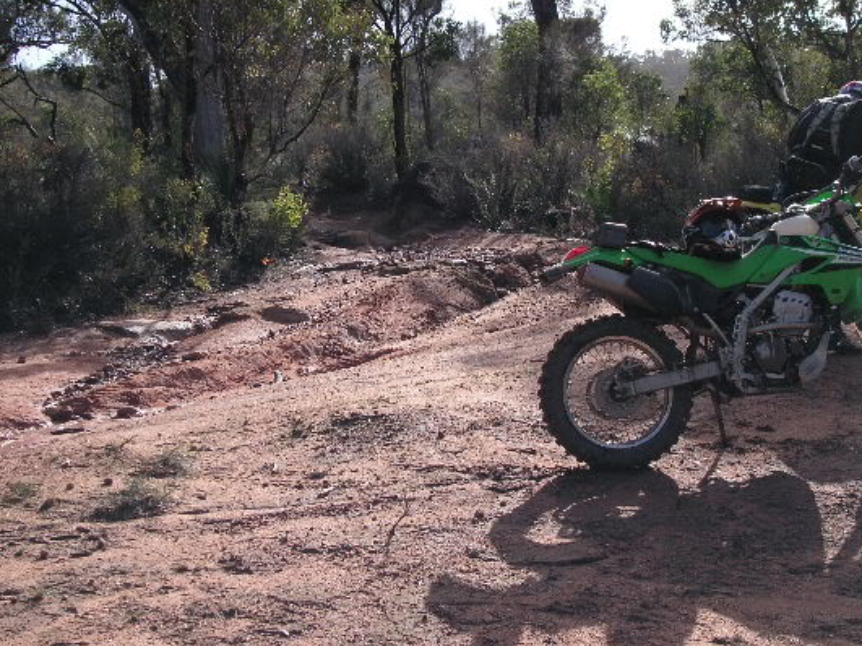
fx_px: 1319
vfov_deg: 27.5
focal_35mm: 53
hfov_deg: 36.2
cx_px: 469
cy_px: 284
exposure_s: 1/350
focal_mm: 7.3
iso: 50
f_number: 3.5
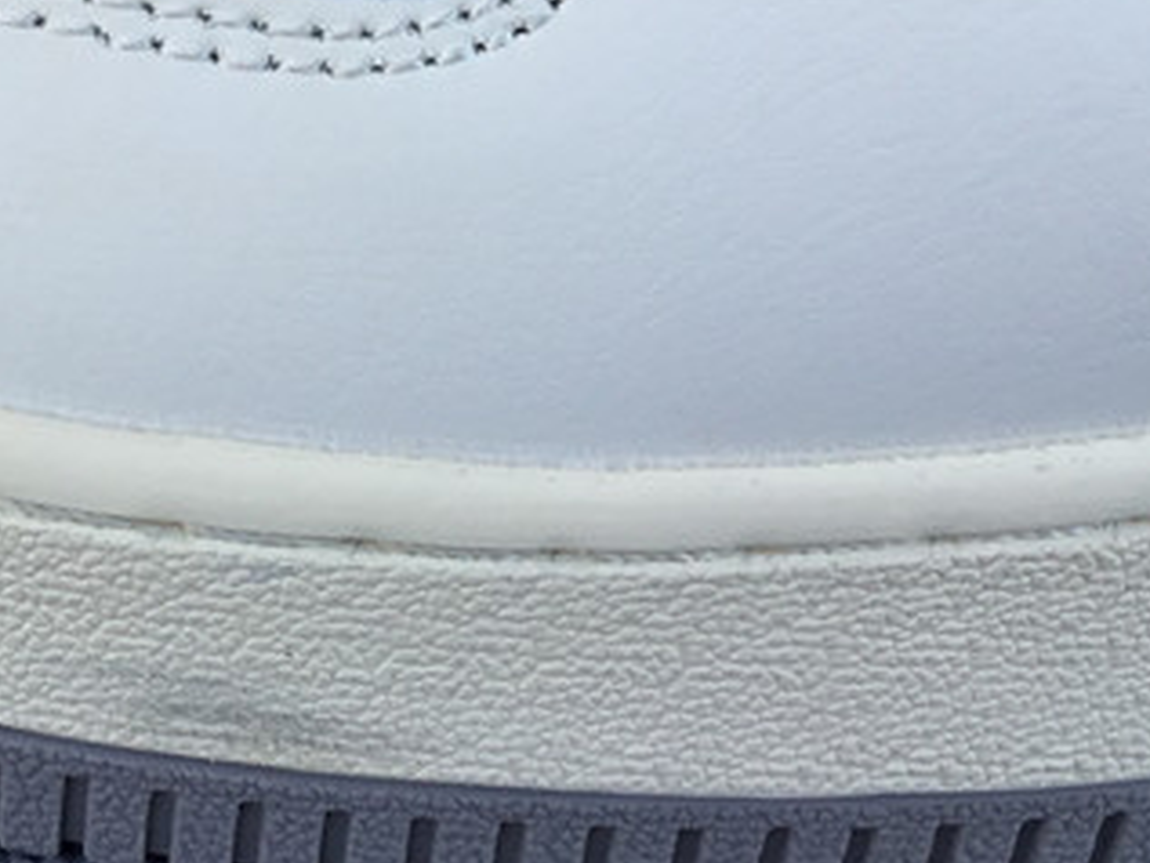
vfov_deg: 16.5
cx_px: 138
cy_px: 9
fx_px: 2925
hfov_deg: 21.8
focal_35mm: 88
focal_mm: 3.3
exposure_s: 1/270
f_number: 2.4
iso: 25
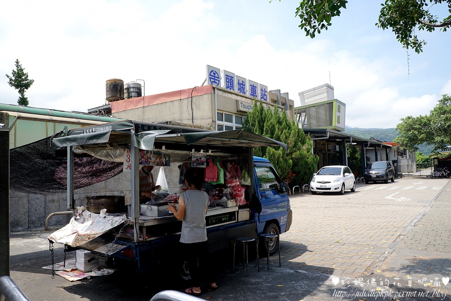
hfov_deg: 67.4
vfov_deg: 47.9
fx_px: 338
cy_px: 150
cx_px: 226
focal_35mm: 27
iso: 100
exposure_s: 1/125
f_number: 9
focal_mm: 18
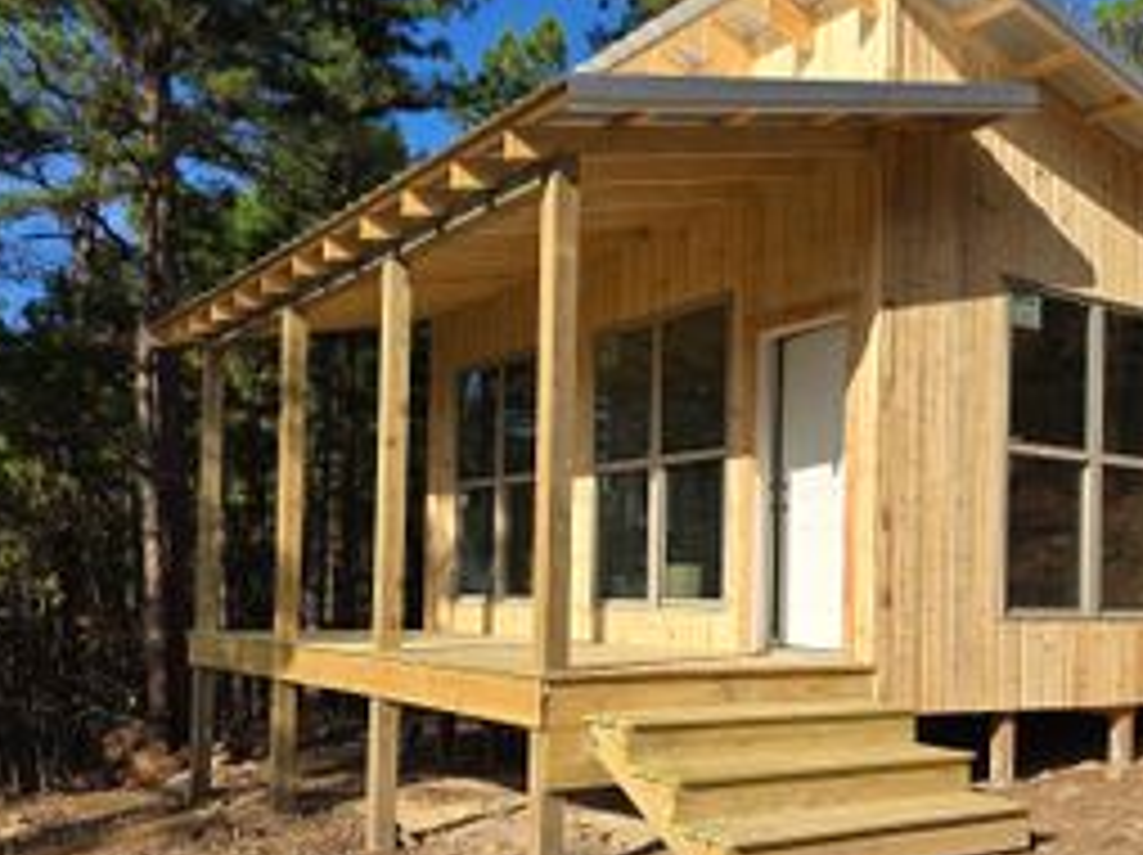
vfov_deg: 36.4
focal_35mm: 39
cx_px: 754
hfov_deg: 47.2
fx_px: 1287
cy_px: 574
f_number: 1.7
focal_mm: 6.3
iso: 12
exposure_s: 1/864
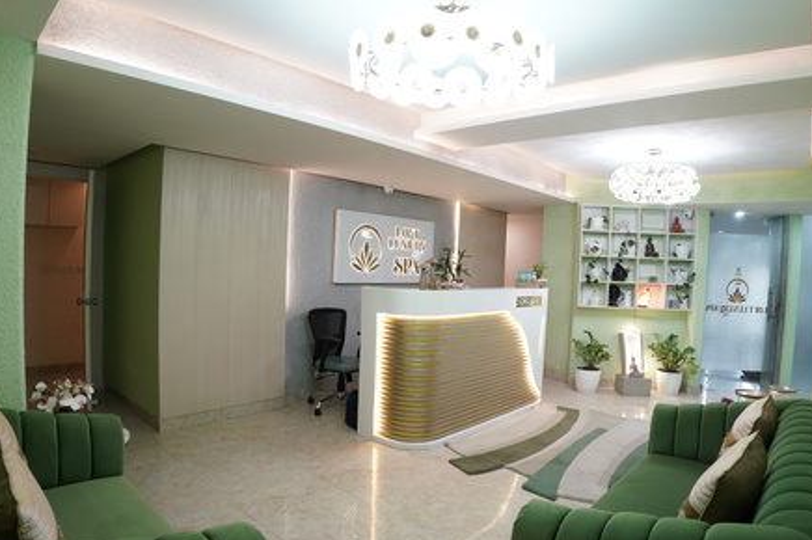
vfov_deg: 59.4
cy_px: 280
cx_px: 415
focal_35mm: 21
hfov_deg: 81.2
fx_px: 473
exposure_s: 1/100
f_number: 4.5
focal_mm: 20
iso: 2000
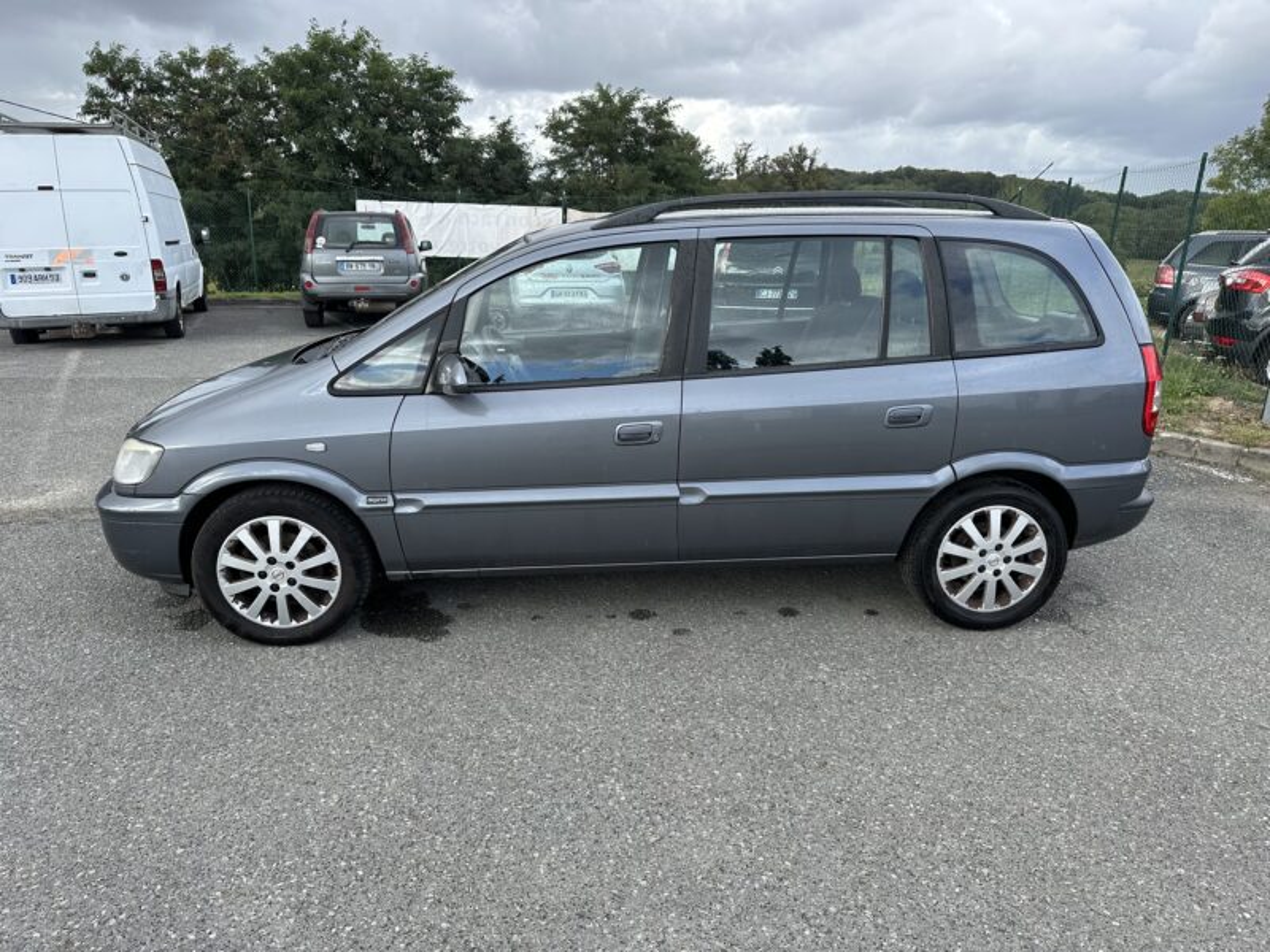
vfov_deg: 56.8
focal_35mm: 24
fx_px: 881
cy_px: 476
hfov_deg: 71.6
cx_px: 635
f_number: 1.78
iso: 80
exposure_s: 1/1019
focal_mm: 6.86
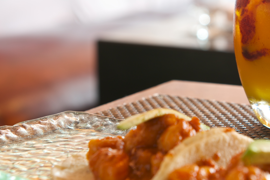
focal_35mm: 144
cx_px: 208
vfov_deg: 9.5
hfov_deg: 14.2
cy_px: 52
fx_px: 1080
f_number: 6.3
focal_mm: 58
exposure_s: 3
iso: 100
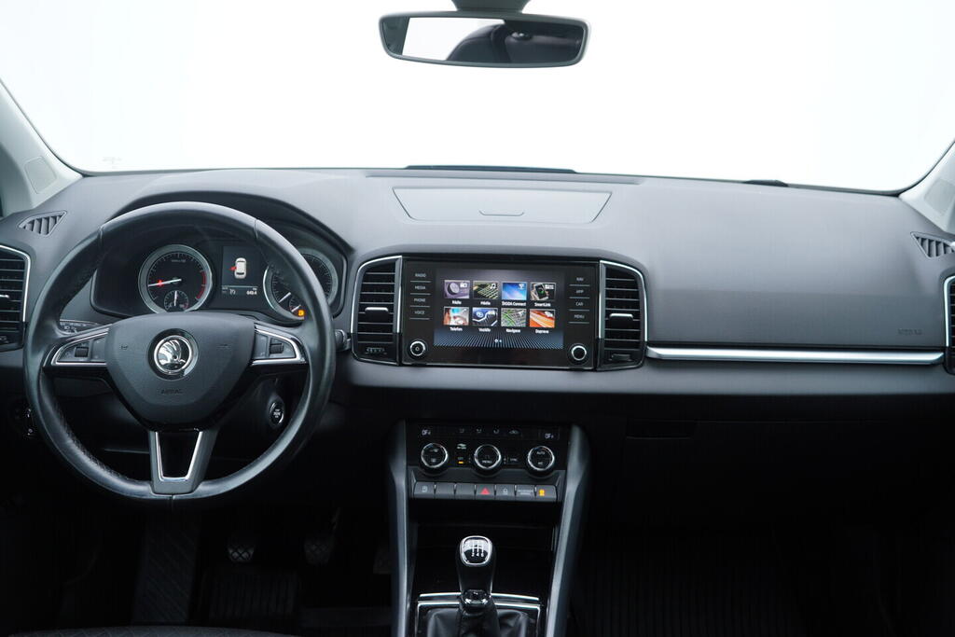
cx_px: 478
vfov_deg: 36.9
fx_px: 955
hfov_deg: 53.1
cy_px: 318
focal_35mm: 36
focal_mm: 24
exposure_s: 1/40
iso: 160
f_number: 2.8
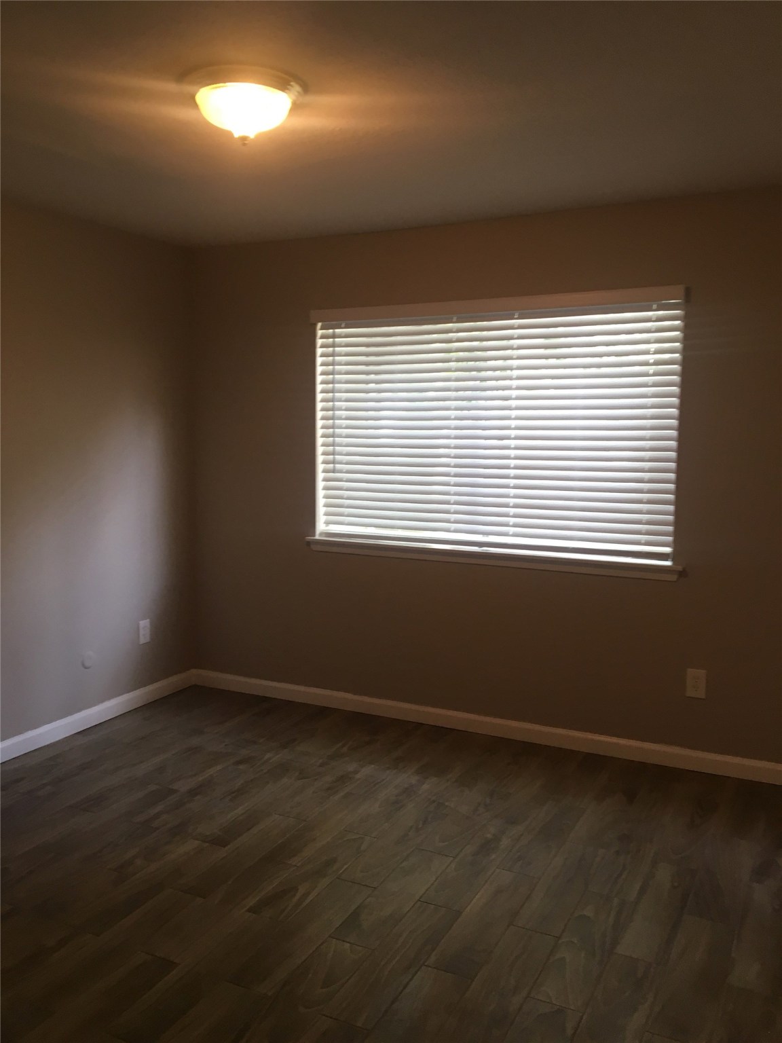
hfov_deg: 48.2
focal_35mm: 29
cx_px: 391
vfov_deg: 61.7
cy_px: 522
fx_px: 874
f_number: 2.2
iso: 50
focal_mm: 4.15
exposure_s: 1/30
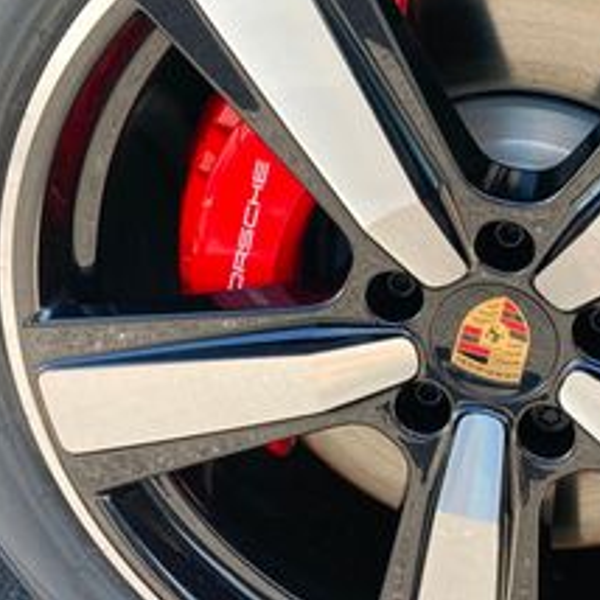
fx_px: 1451
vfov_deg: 23.4
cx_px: 421
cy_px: 289
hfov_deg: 23.2
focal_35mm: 74
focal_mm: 3.99
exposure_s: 1/121
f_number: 1.8
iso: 25
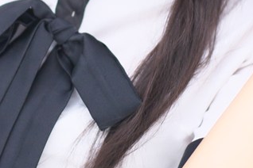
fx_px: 1195
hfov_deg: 12.1
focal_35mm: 170
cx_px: 70
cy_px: -24
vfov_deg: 8.0
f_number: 2
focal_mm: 50
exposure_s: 1/160
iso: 800
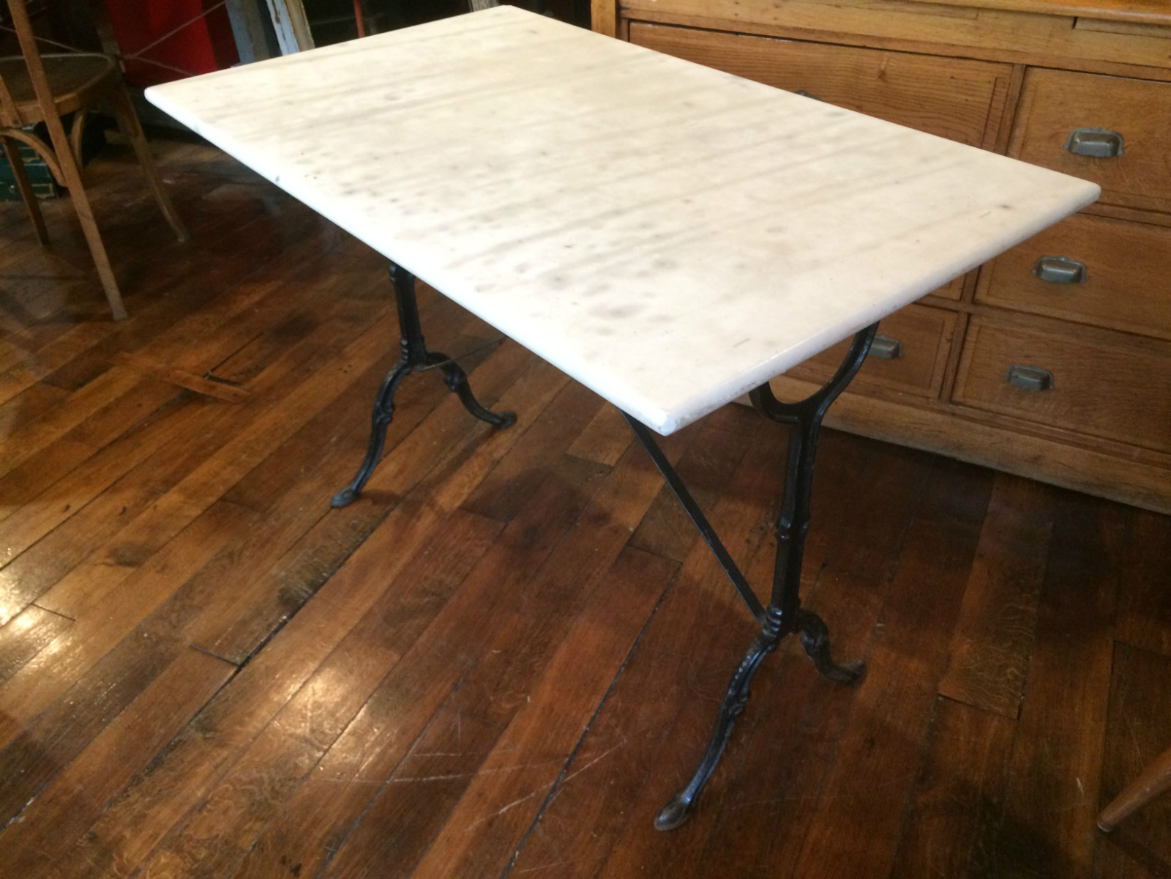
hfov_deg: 61.7
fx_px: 981
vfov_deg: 48.2
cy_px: 440
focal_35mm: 29
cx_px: 586
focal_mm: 4.15
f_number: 2.2
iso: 250
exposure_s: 1/20
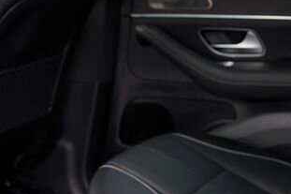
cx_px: -82
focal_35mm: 79
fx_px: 638
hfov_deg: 23.0
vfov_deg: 17.2
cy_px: 135
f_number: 3.5
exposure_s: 1/50
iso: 100
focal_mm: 24
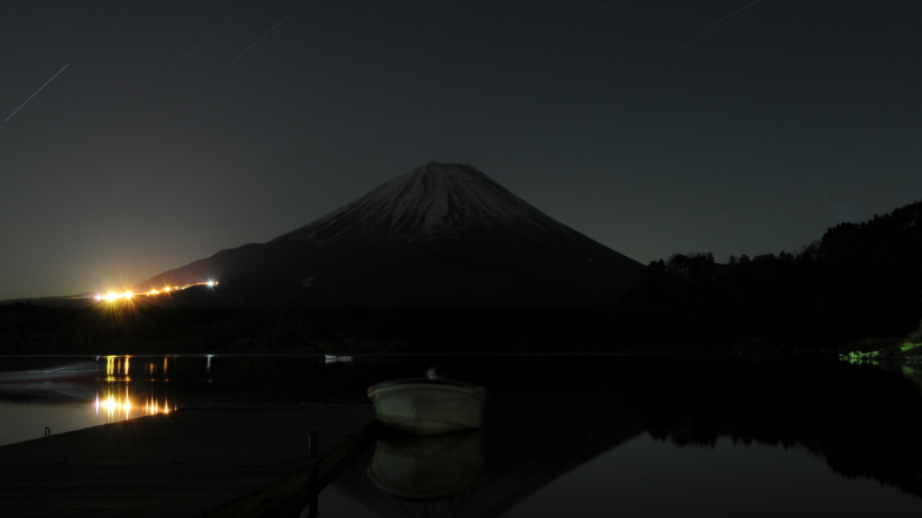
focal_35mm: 48
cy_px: 293
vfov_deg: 24.9
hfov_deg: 42.9
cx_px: 465
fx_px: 1173
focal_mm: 30
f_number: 14
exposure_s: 933
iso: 200
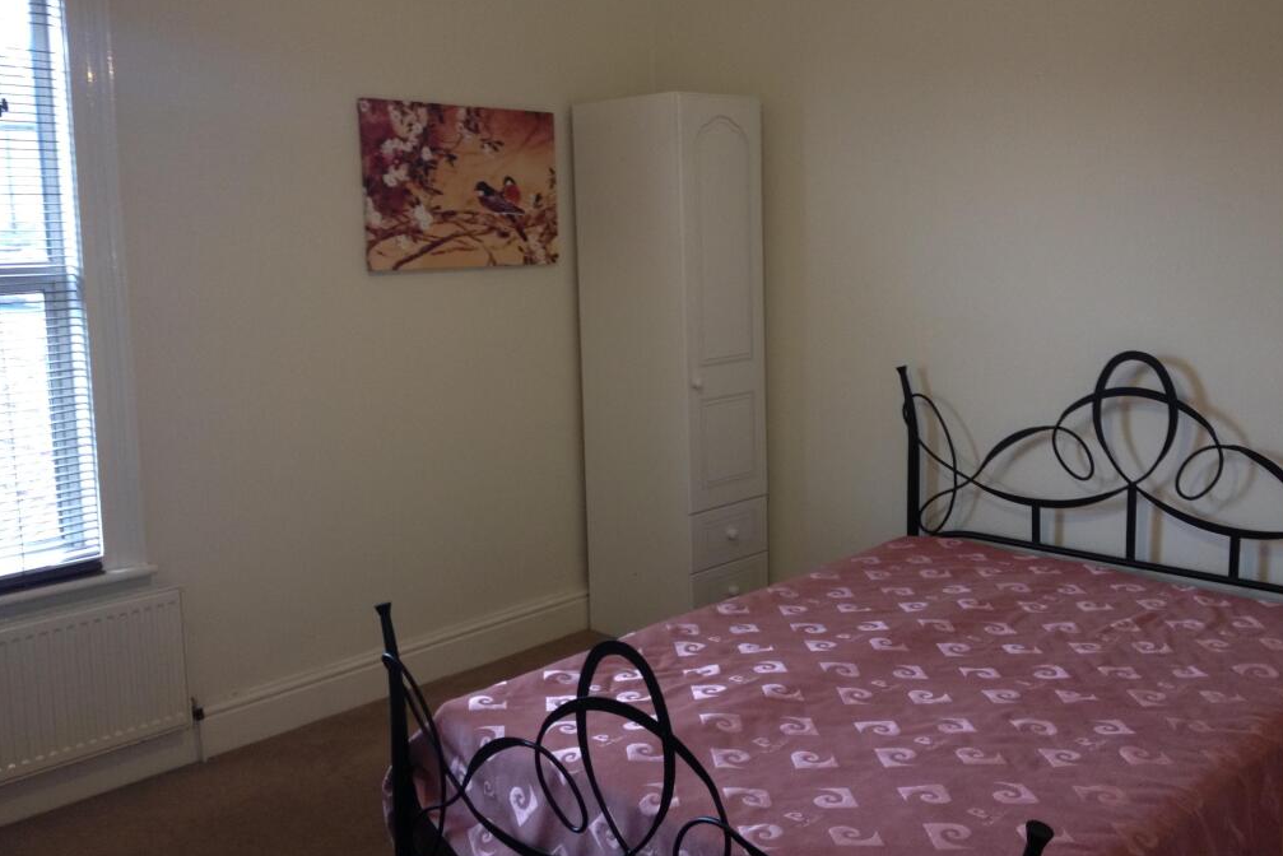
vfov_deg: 35.9
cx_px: 647
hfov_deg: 51.9
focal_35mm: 37
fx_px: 1319
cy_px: 378
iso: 125
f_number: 2.4
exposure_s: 1/20
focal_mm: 4.28
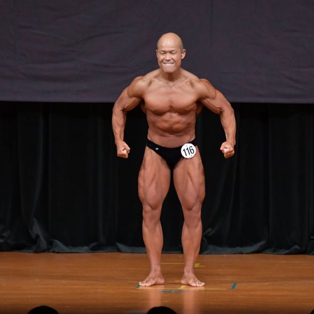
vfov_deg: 5.1
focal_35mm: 346
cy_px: 157
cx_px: 177
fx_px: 3551
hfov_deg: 5.1
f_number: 5.6
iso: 4000
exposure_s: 1/400
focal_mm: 180
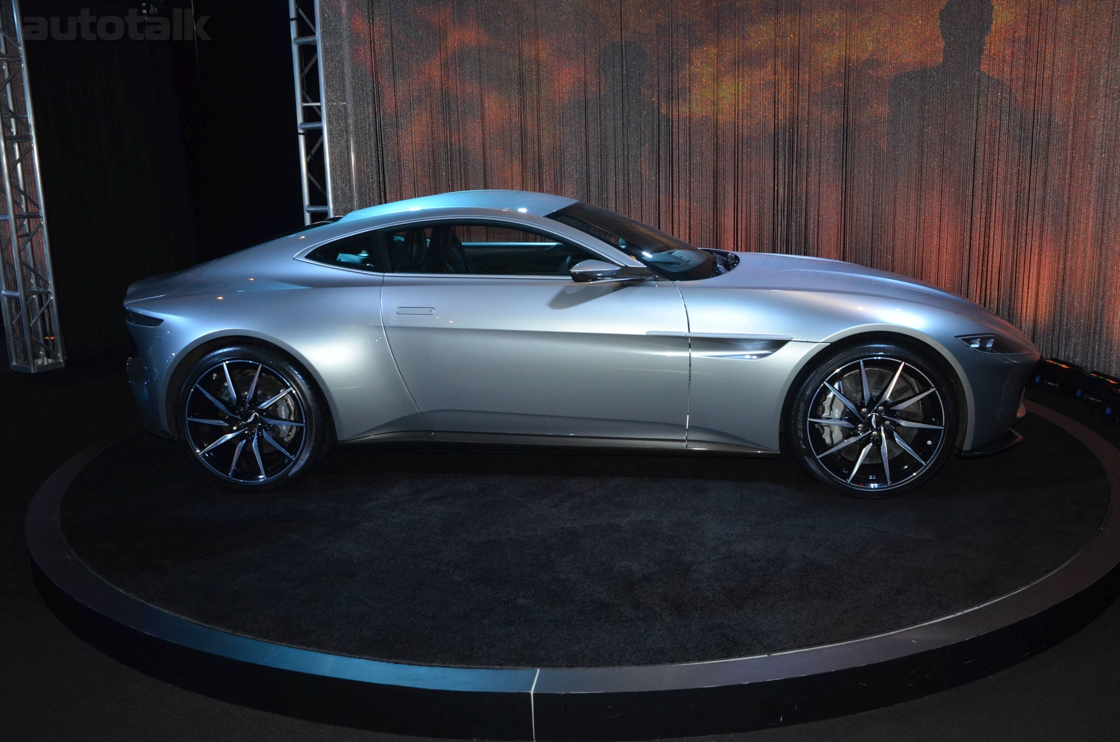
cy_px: 371
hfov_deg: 57.3
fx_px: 1025
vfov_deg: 39.8
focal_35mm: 33
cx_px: 560
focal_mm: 22
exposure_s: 1/60
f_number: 7.1
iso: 800
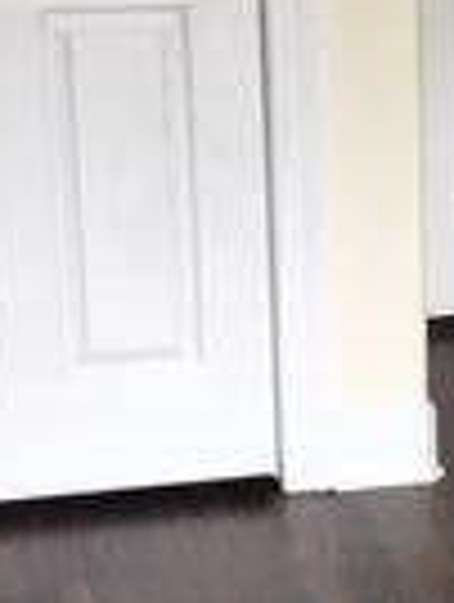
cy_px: 230
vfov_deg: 14.3
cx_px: 809
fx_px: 2406
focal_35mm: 138
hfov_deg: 10.2
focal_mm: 4.15
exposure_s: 1/15
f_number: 2.2
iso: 25
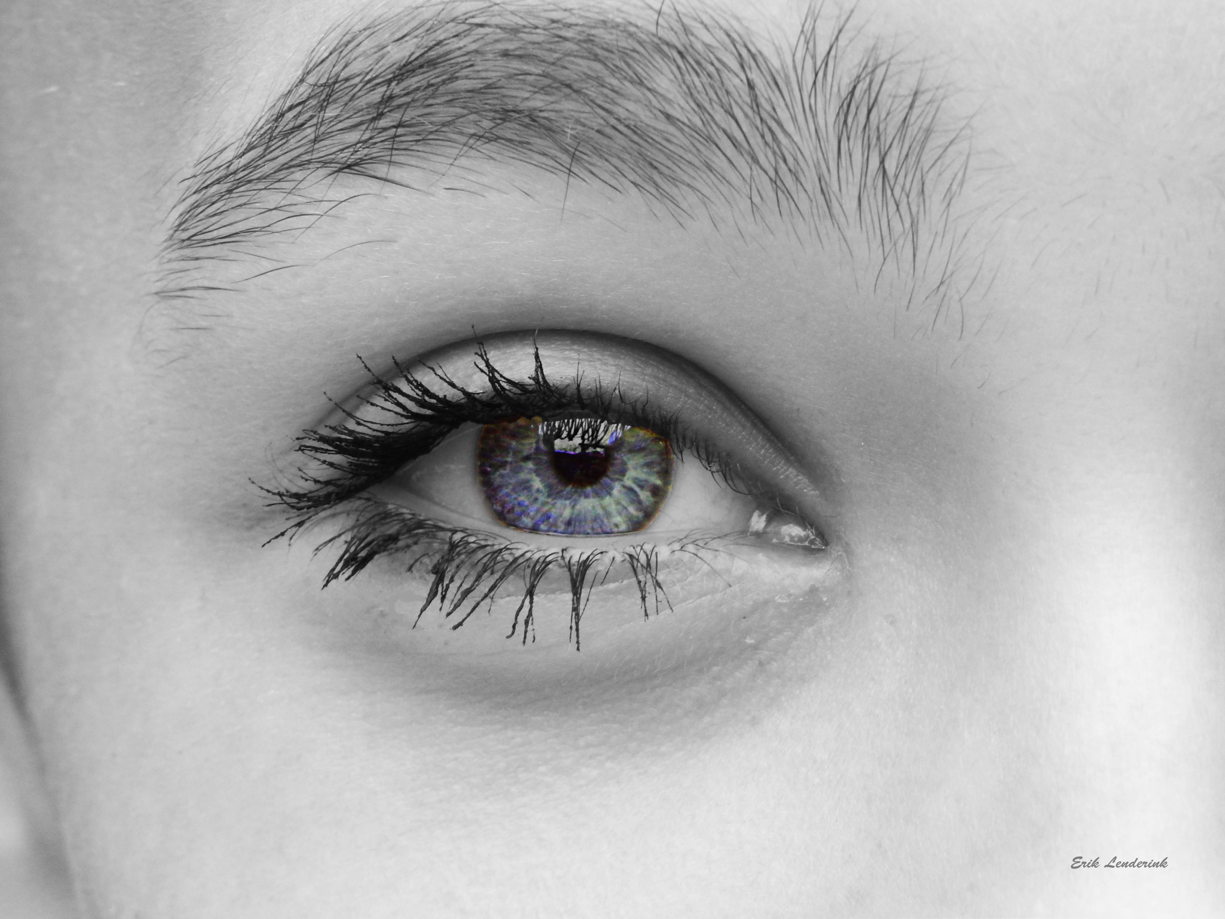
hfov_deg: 10.7
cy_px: 460
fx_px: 6511
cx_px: 612
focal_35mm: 184
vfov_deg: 8.1
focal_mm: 32.8
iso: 320
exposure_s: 1/30
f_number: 5.3
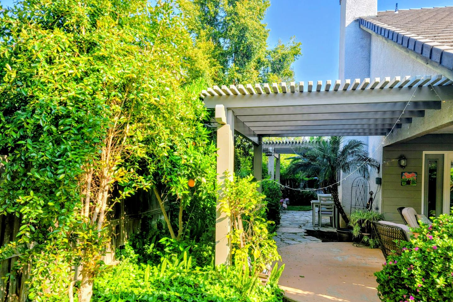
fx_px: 340
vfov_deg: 47.7
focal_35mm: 27
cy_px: 175
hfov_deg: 67.4
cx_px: 232
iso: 20
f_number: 1.8
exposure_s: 1/248
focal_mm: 7
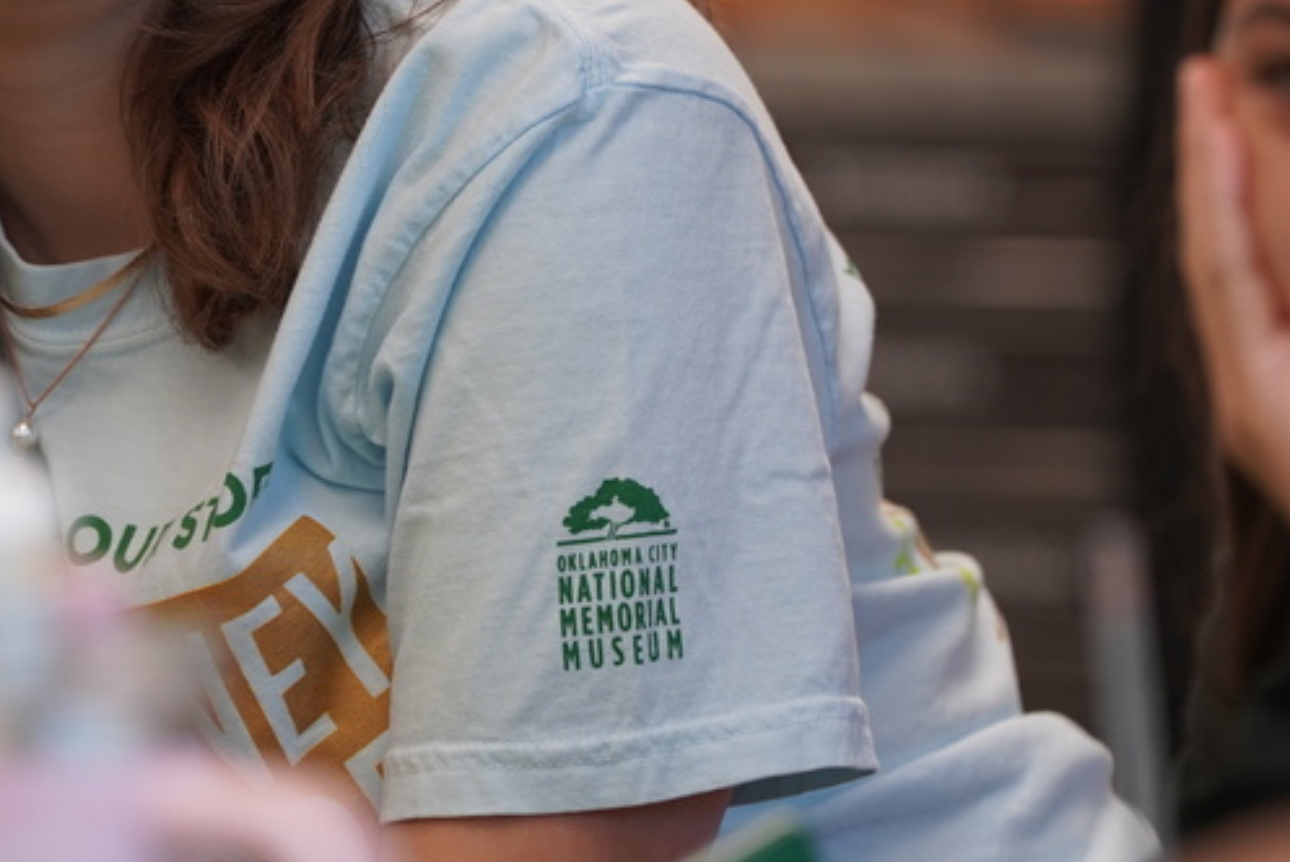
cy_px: 17
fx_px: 14771
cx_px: 202
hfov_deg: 5.0
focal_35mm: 412
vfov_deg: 3.3
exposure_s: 1/250
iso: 800
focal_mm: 200
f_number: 4
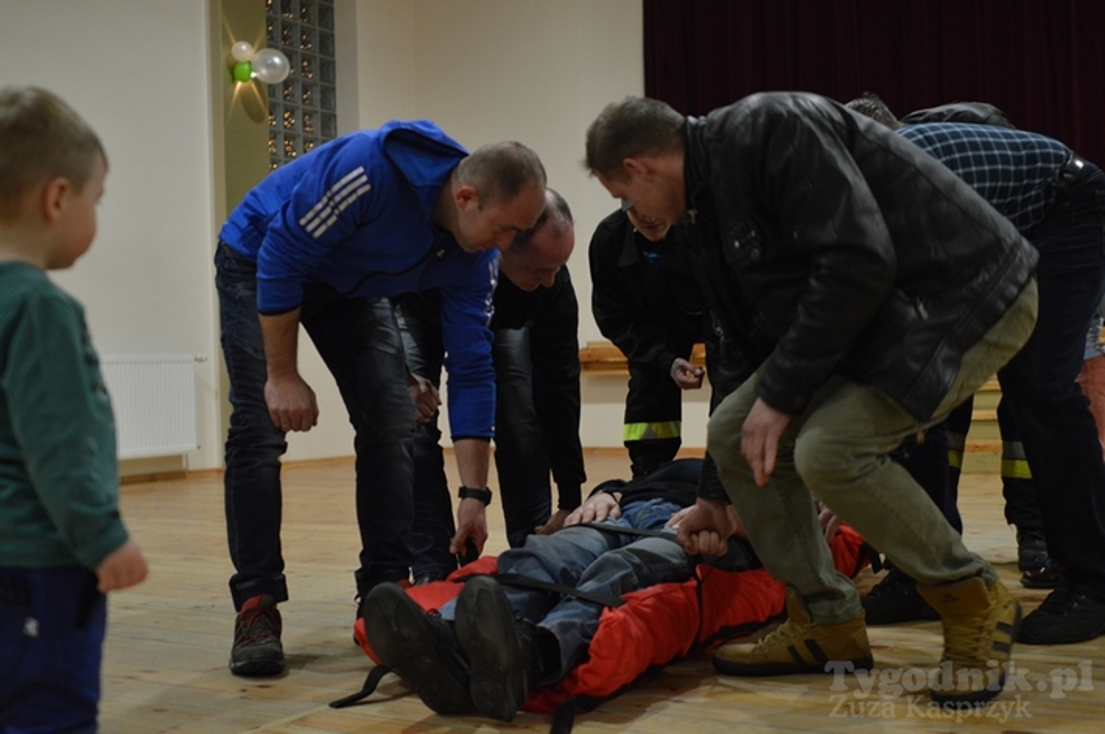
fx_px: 1288
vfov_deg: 31.8
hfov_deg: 46.4
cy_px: 367
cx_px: 552
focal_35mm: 42
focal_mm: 28
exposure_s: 1/60
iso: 800
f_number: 2
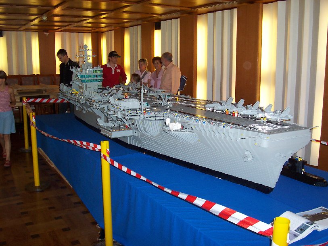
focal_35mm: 37
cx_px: 164
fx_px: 351
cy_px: 123
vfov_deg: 38.7
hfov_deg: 50.1
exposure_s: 1/60
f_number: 2.8
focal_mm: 5.6
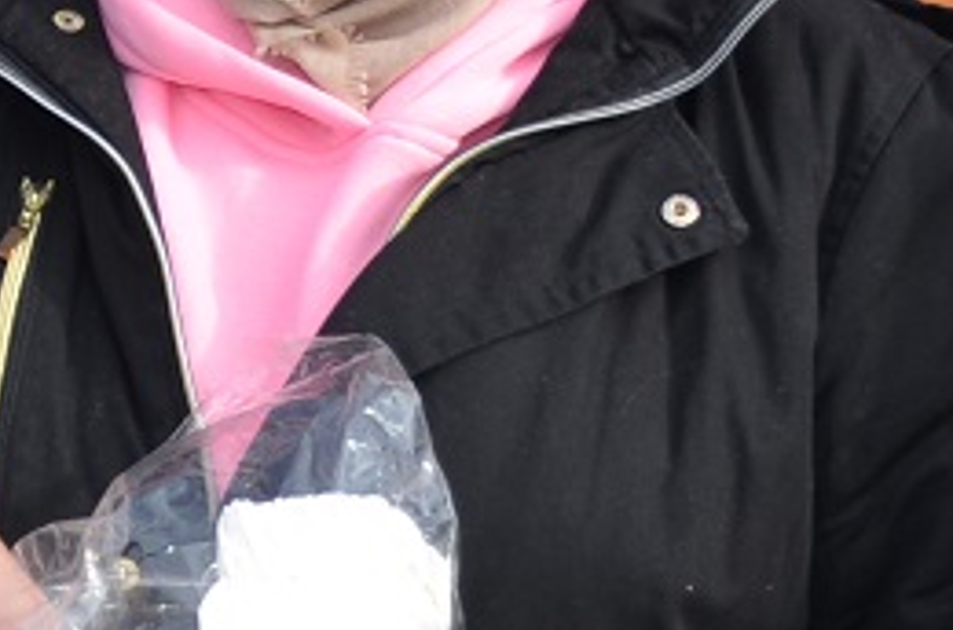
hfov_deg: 8.5
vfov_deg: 5.8
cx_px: -638
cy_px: -126
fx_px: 6176
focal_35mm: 234
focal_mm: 27
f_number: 4.5
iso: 100
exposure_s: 1/250
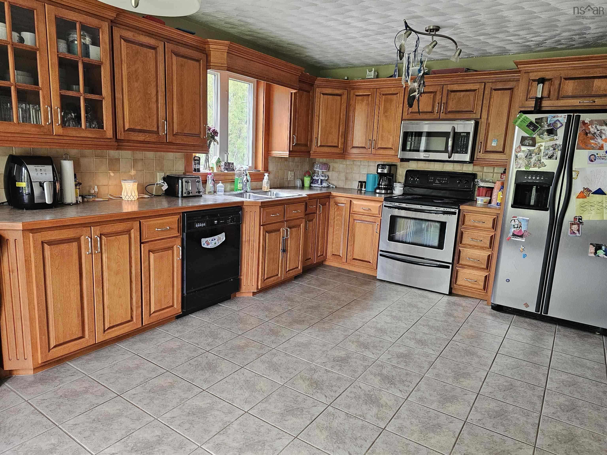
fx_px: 403
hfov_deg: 73.9
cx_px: 304
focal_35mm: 23
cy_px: 228
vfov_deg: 58.9
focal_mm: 6.3
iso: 400
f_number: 1.7
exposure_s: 1/120
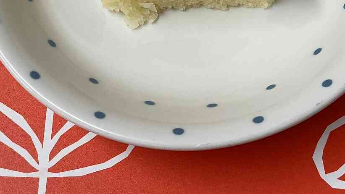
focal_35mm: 77
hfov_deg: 27.5
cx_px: 168
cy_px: -44
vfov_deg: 15.1
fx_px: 704
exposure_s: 1/60
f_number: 1.8
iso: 32
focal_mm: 3
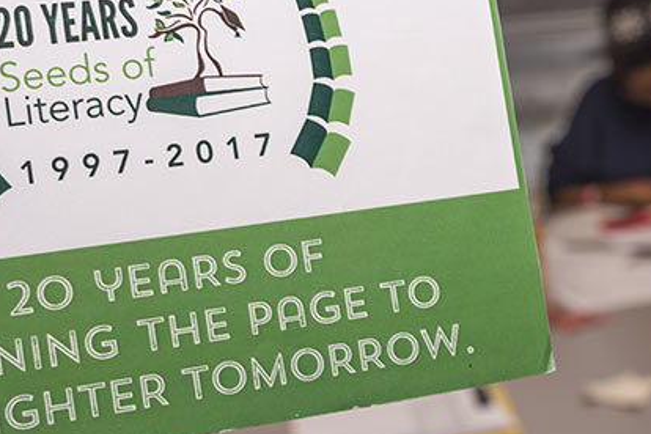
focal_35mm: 76
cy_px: 209
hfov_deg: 26.6
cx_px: 283
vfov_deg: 17.9
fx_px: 1374
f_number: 9
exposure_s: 1/125
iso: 200
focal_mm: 42
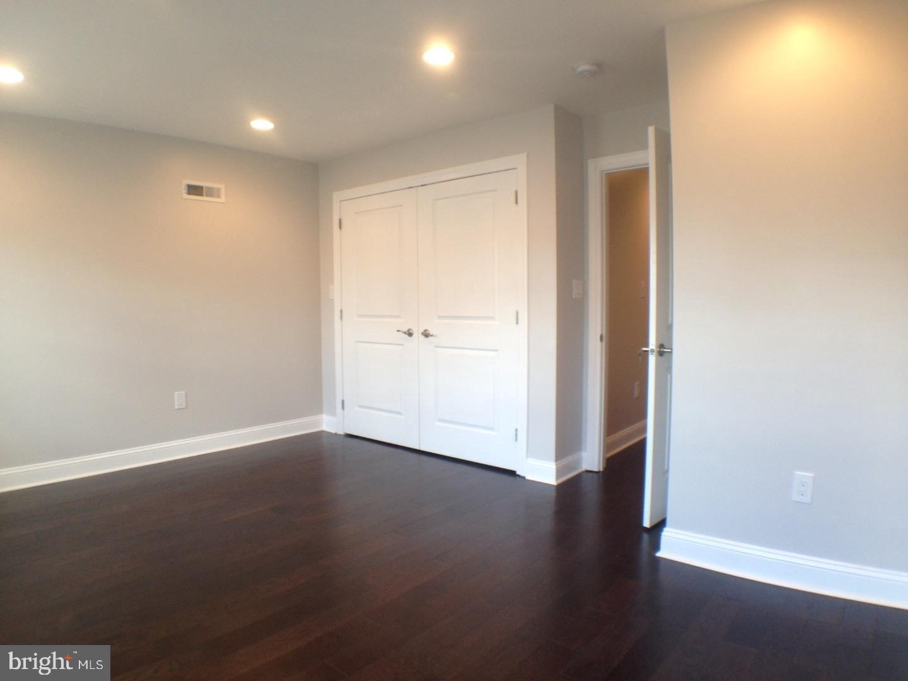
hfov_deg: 55.4
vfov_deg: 42.9
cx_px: 454
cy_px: 340
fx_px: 866
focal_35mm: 33
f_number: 2.4
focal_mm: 4.12
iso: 64
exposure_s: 1/20
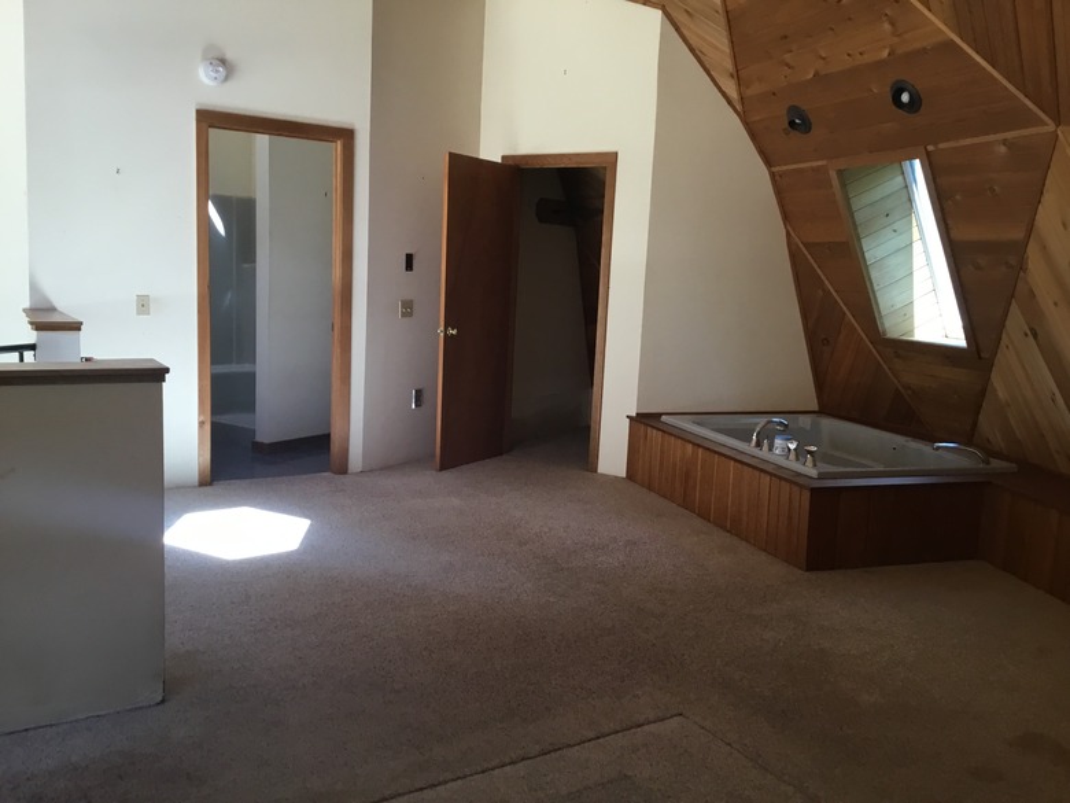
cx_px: 535
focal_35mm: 31
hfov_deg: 58.4
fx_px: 958
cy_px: 402
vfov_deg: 45.4
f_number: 2.4
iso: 40
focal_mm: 3.3
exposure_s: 1/33
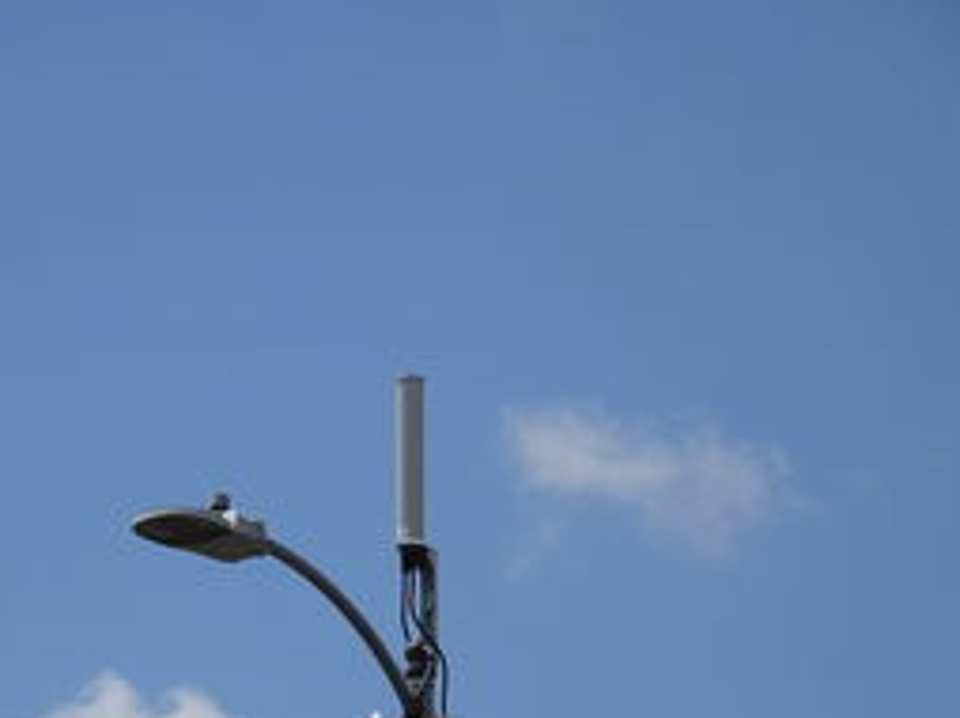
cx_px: 287
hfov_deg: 8.6
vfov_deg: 6.4
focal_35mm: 230
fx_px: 6373
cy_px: 552
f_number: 5.6
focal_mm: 24.99
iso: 80
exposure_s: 1/1000
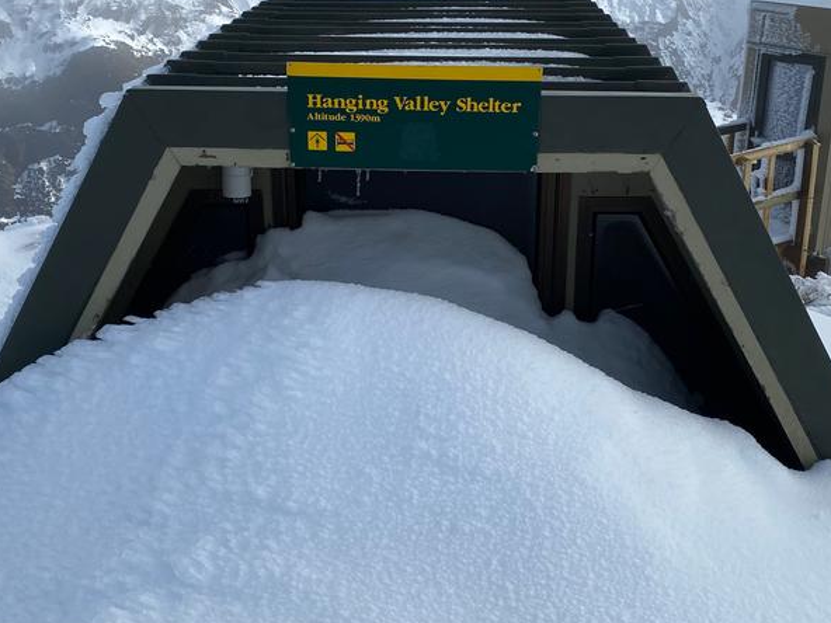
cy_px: 279
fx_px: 1080
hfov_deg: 42.1
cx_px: 441
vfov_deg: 32.2
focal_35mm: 45
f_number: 1.8
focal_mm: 4.25
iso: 32
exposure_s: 1/4608
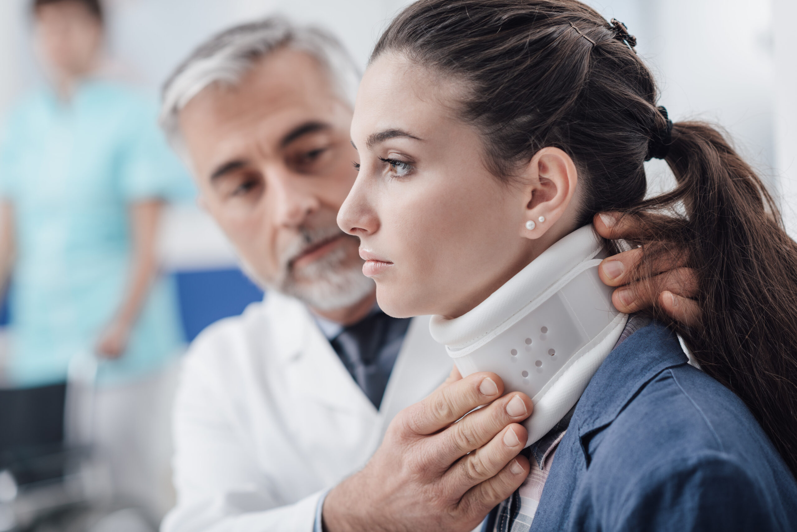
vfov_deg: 16.1
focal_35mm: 85
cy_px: 266
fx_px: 1882
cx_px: 398
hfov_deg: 23.9
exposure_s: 1/125
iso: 100
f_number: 2.8
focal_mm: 85
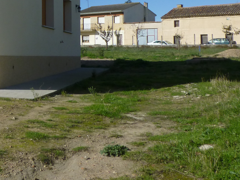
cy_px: 26
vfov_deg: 24.3
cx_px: -46
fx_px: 409
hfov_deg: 28.5
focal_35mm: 59
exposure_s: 1/1000
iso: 100
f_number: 4
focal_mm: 4.3
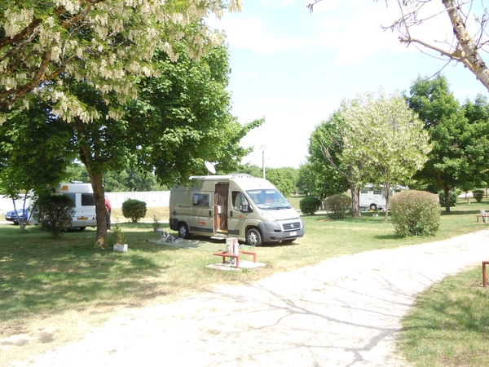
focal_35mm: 30
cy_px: 184
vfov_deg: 46.8
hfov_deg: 60.0
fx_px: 424
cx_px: 244
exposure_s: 1/250
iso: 100
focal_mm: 5.4
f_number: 3.5
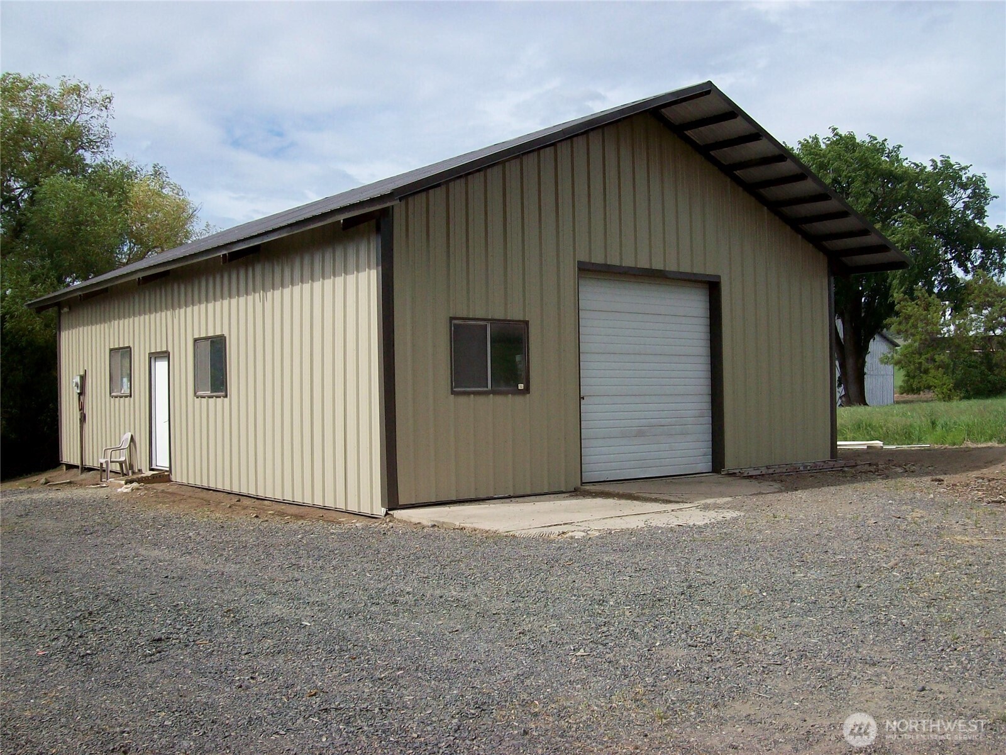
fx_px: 1046
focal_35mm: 36
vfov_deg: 39.7
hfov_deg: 51.4
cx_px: 503
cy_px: 378
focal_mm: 6
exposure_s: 1/646
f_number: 4.8
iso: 80
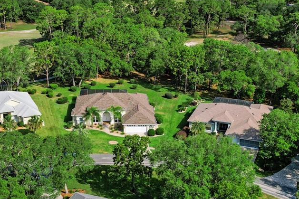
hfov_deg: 35.5
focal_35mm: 56
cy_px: 107
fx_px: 465
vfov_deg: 24.2
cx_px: 115
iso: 110
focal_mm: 8.38
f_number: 2.8
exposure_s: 1/4000
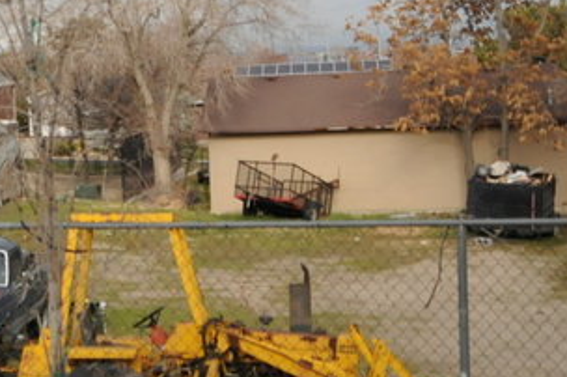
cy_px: -41
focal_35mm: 91
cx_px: -43
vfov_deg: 14.6
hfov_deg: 21.4
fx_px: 1432
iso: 800
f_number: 3.5
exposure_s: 1/3200
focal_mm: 18
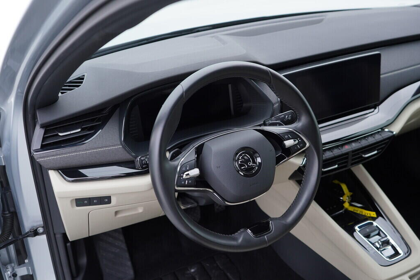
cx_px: 210
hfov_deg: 53.1
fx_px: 420
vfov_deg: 36.9
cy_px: 140
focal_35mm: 36
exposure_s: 1/40
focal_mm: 24
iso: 125
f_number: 2.8
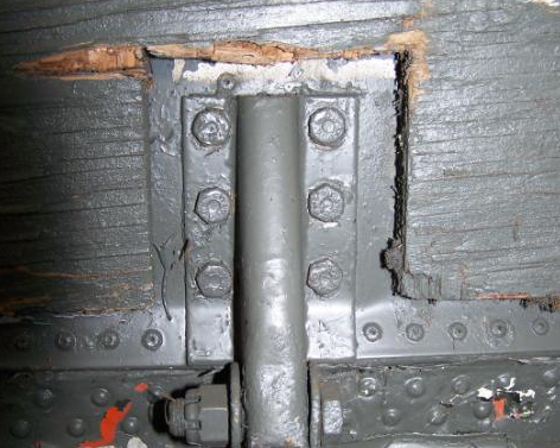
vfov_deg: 28.4
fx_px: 878
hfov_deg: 35.4
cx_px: 281
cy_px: 289
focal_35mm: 53
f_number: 2.8
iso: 80
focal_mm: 6.7
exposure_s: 1/60
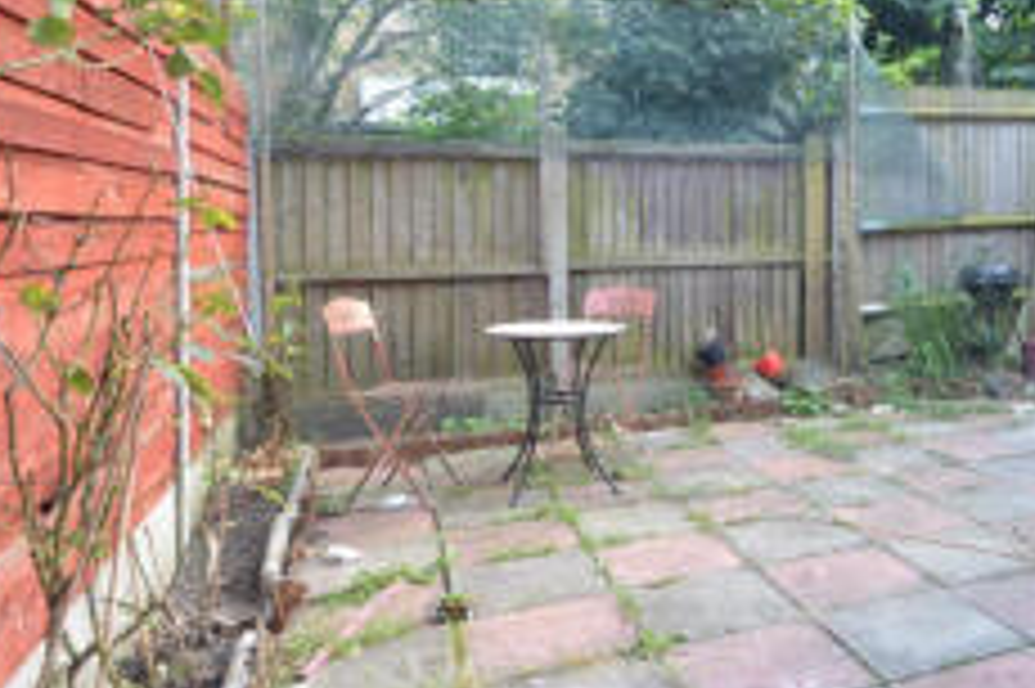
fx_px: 891
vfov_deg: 42.0
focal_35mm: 31
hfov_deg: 55.1
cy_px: 263
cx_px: 860
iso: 200
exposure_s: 1/90
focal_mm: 10
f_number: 4.8
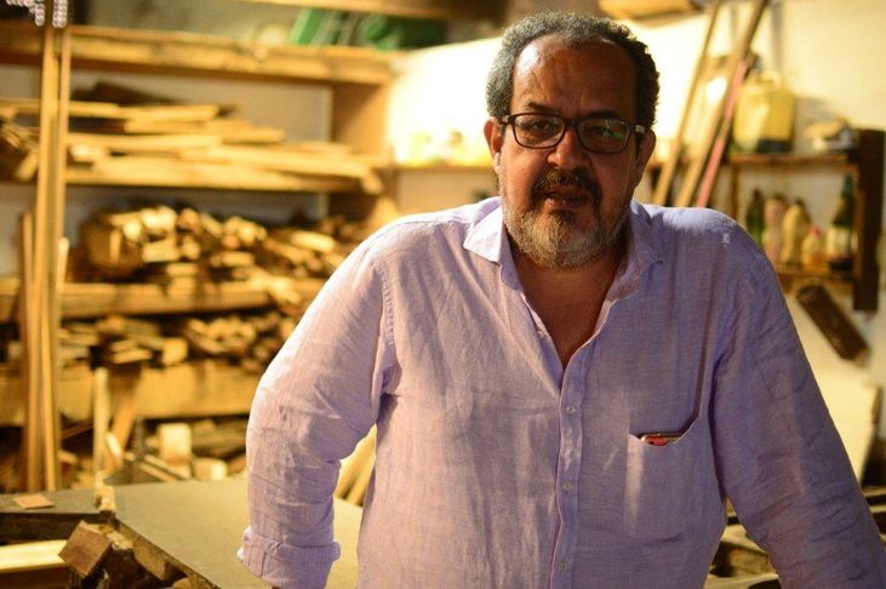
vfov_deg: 25.7
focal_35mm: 52
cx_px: 443
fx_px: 1291
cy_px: 294
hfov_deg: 37.9
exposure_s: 1/50
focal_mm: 35
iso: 800
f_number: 1.8
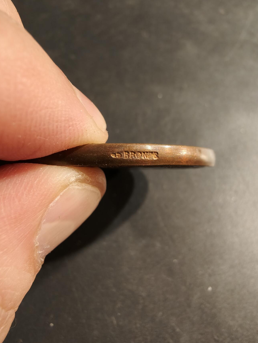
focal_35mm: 24
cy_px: 171
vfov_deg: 71.6
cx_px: 129
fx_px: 238
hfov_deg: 56.8
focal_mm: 2.32
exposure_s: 1/69.9
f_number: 2
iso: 250
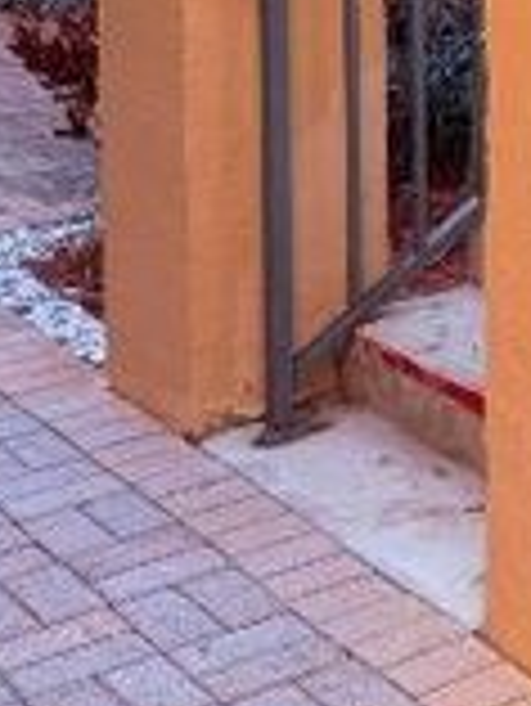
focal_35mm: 102
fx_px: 2083
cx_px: 860
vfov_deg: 18.4
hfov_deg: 13.5
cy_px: -101
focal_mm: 6.76
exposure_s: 1/339
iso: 80
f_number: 1.78
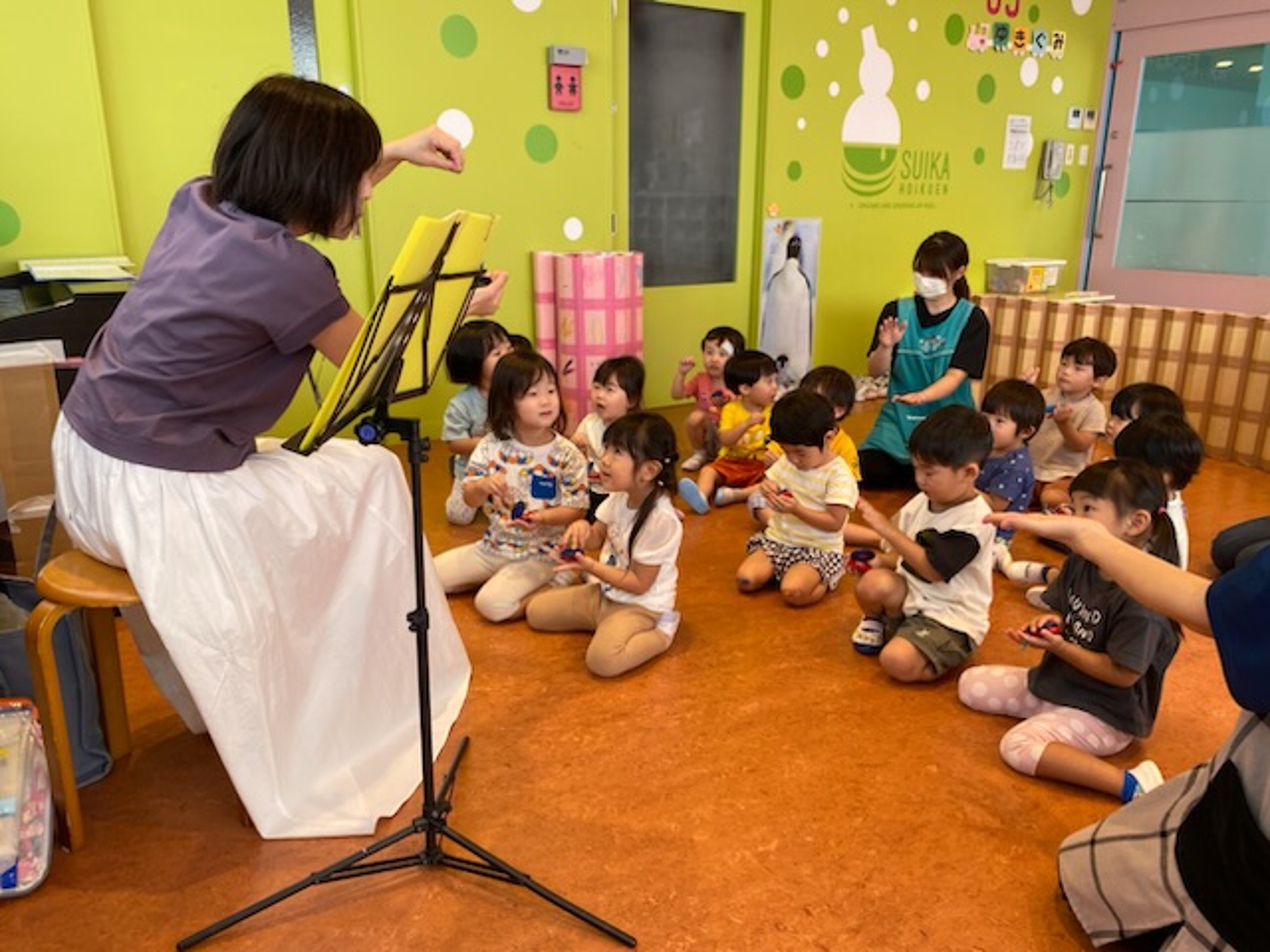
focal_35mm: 26
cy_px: 476
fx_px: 954
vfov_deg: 53.1
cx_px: 635
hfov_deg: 67.3
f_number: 1.8
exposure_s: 1/121
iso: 64
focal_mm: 4.25
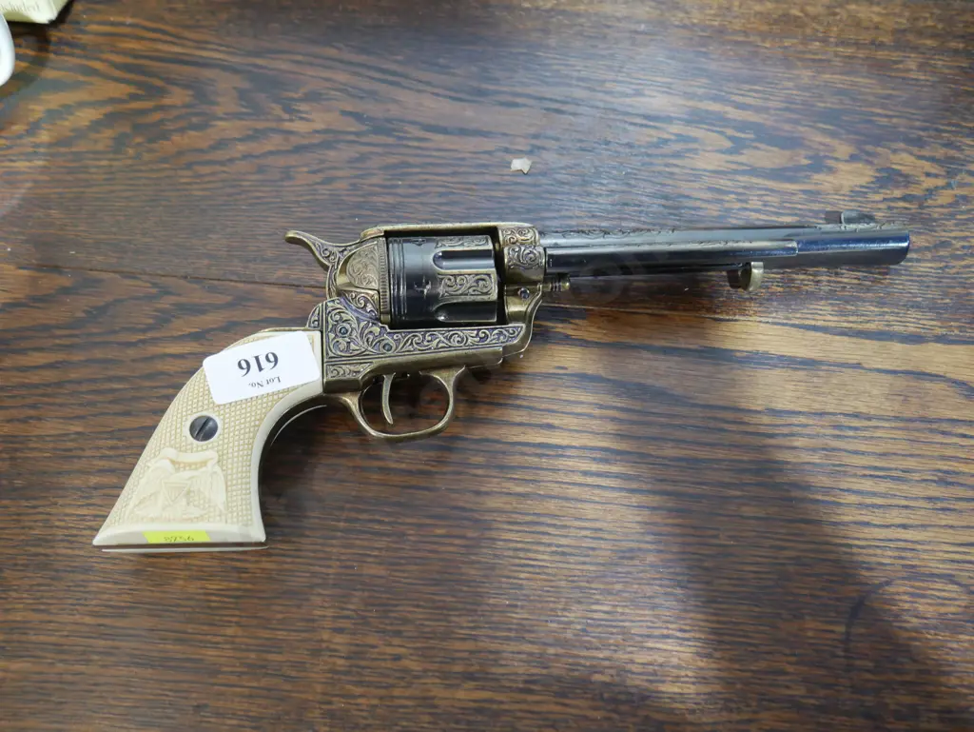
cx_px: 487
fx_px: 845
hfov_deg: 59.9
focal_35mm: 30
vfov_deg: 46.8
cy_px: 366
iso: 1250
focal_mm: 15
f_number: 3.6
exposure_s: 1/60
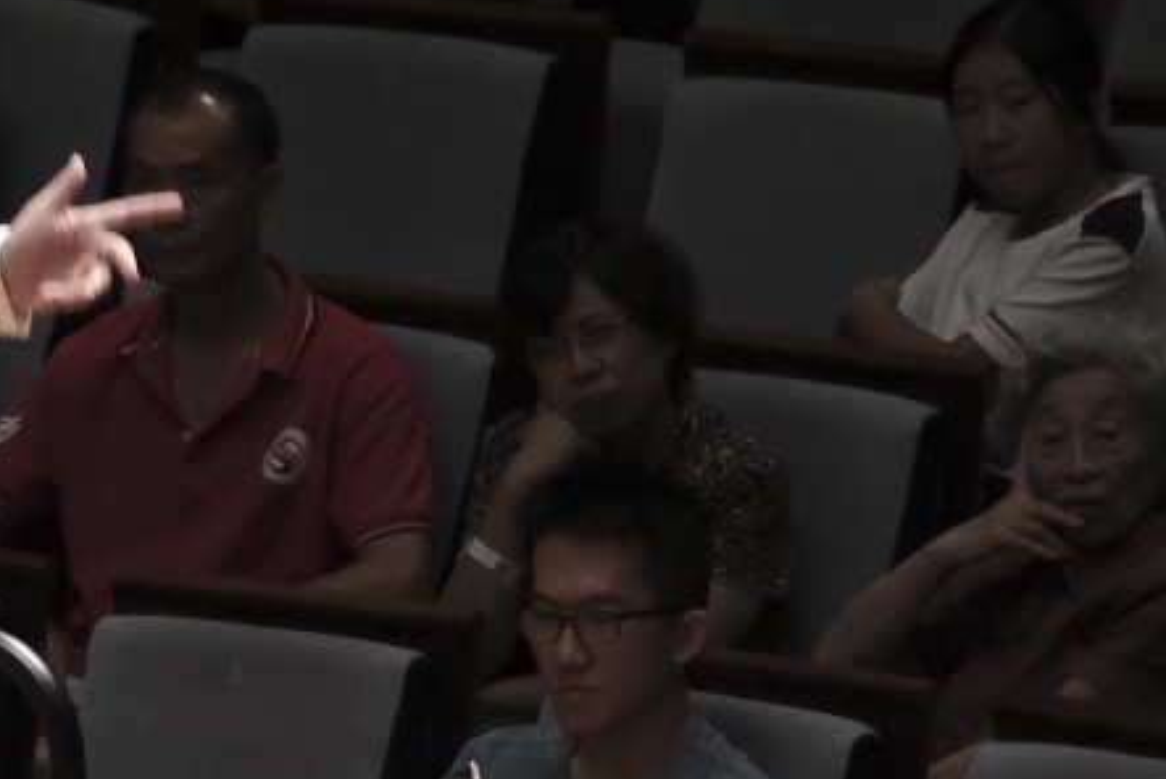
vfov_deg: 2.3
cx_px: -748
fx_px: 19478
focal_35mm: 601
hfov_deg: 3.4
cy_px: 1011
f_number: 4.5
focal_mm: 100
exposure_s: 1/160
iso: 5000
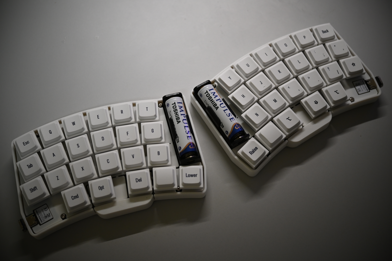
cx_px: 196
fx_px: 441
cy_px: 130
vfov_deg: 33.0
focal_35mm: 40
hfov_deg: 47.9
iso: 500
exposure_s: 1/125
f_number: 2.8
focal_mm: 27
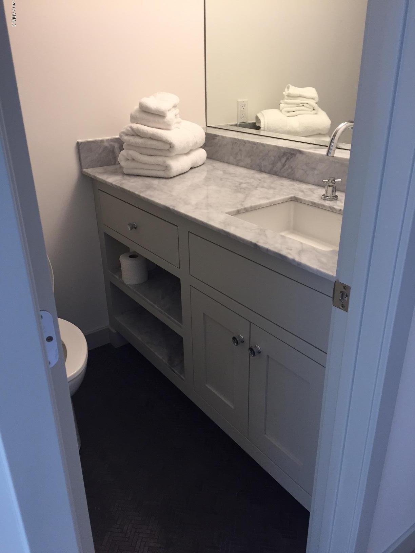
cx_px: 208
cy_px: 276
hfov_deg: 48.2
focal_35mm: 29
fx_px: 464
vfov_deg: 61.7
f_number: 2.2
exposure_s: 1/30
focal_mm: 4.15
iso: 50
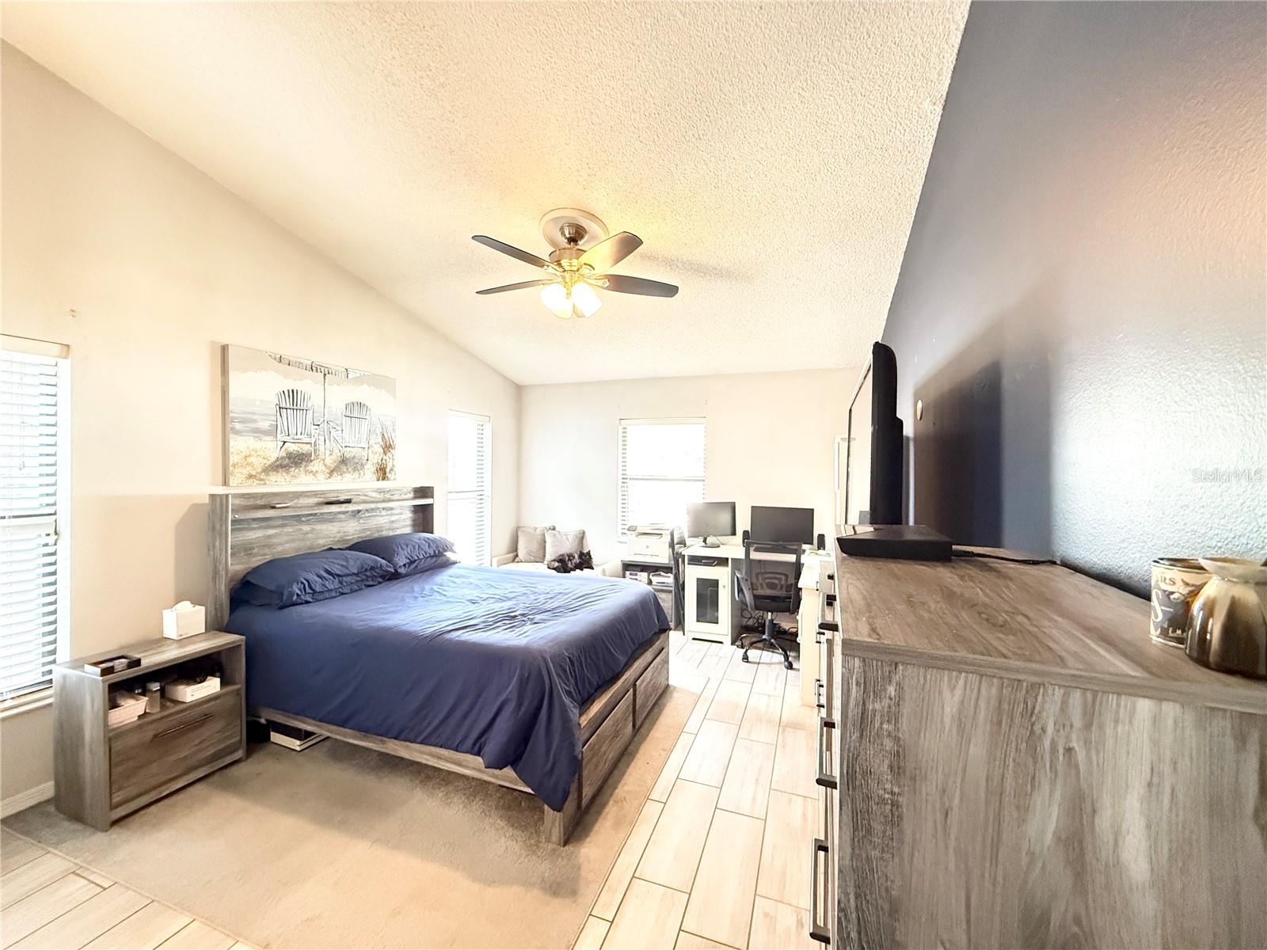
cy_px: 475
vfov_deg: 85.7
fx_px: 512
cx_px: 634
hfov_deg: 102.1
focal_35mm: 14
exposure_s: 1/40
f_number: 2.2
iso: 1000
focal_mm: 2.22
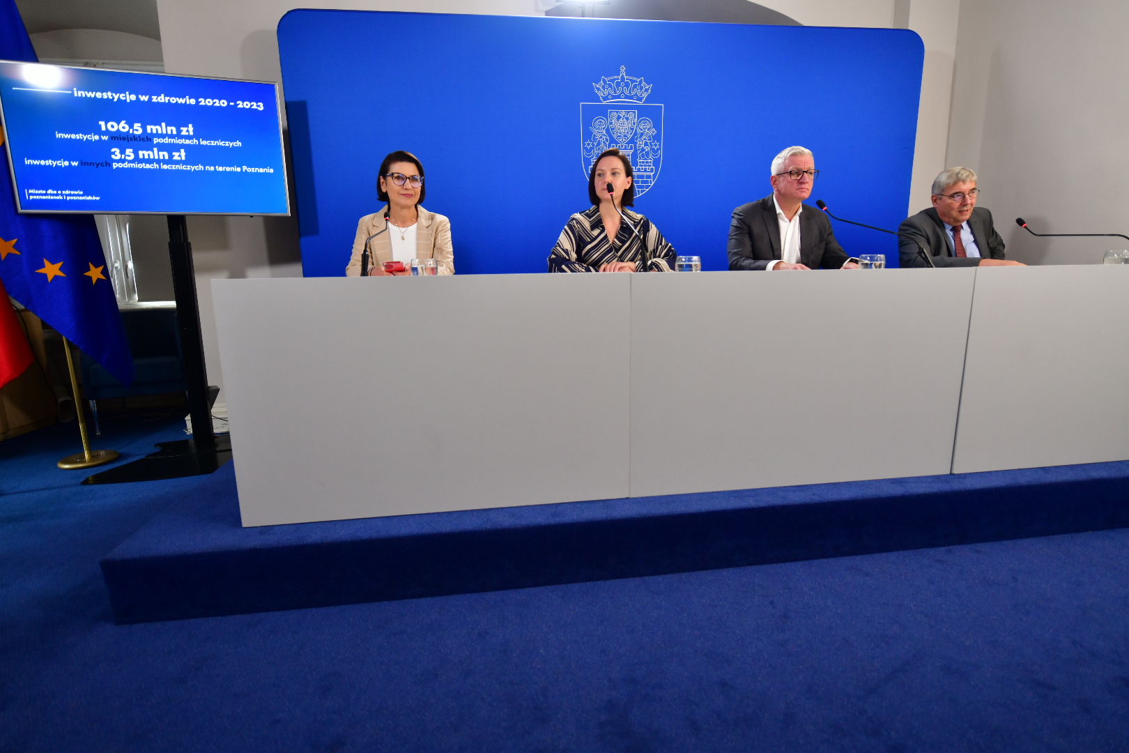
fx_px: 596
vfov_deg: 64.6
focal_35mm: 19
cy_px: 376
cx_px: 564
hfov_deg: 86.9
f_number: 2.8
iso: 640
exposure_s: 1/125
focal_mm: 19
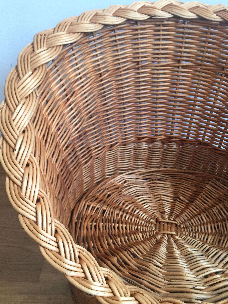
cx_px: 114
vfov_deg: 61.7
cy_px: 152
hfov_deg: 48.2
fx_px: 255
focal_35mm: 29
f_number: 2.2
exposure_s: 1/33
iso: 32
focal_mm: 4.15
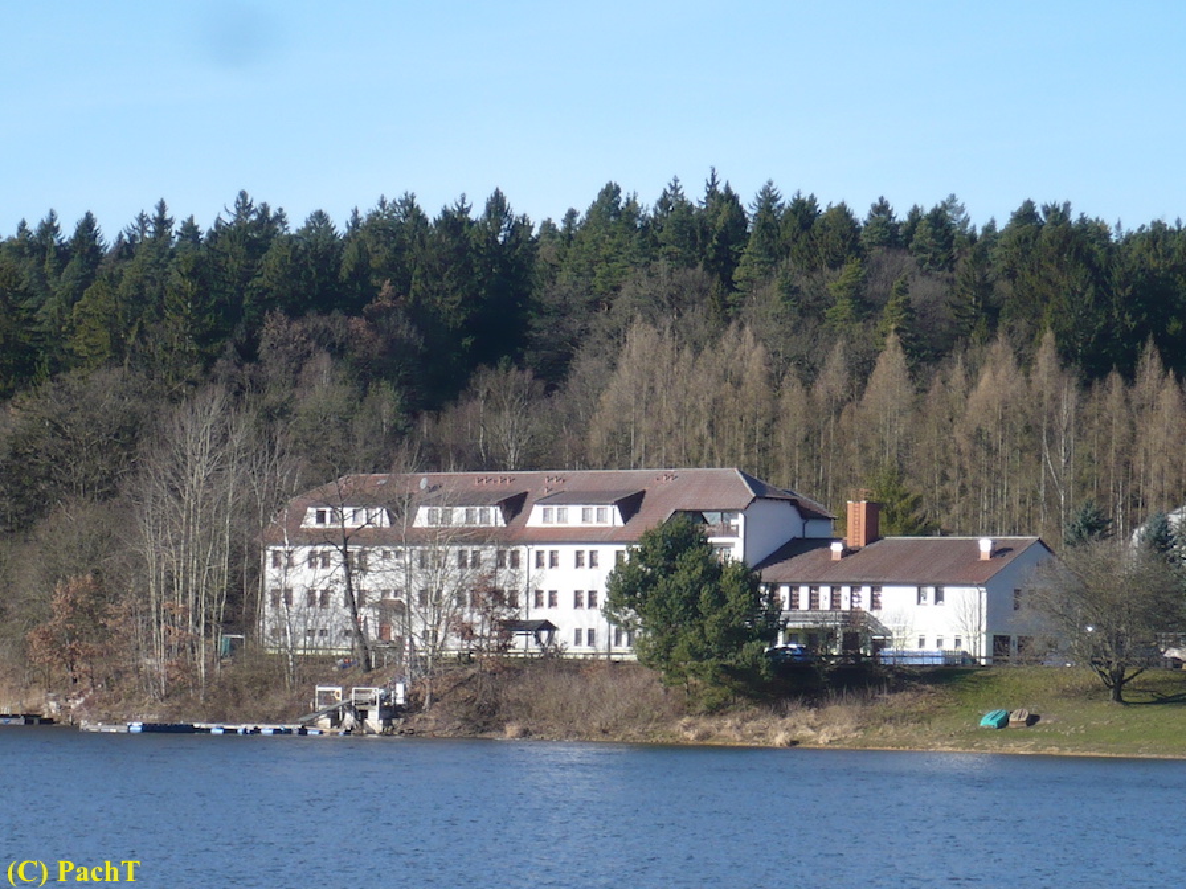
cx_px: 593
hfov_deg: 13.7
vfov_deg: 10.3
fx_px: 4934
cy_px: 444
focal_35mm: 144
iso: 100
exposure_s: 1/400
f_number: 5
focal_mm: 17.4
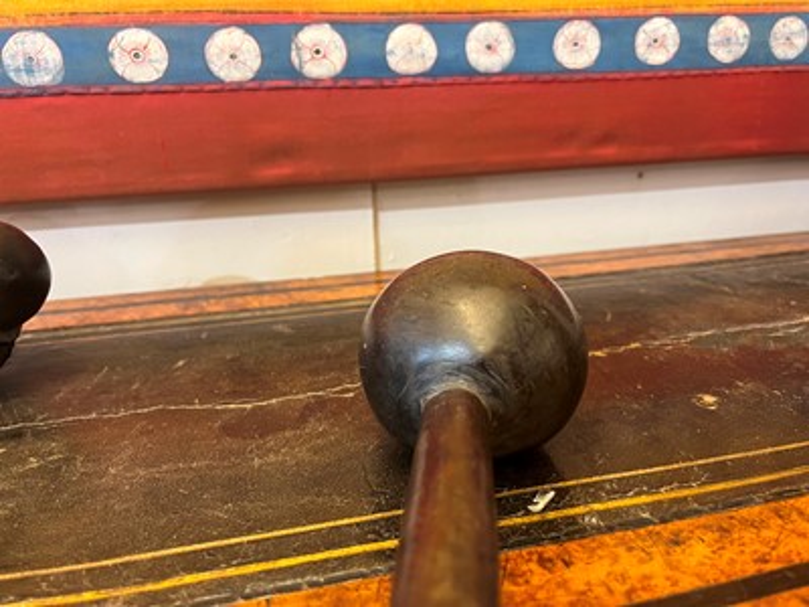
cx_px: 404
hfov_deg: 67.3
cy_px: 304
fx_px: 608
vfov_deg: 53.1
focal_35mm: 26
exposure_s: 1/50
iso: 320
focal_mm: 5.1
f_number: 1.6
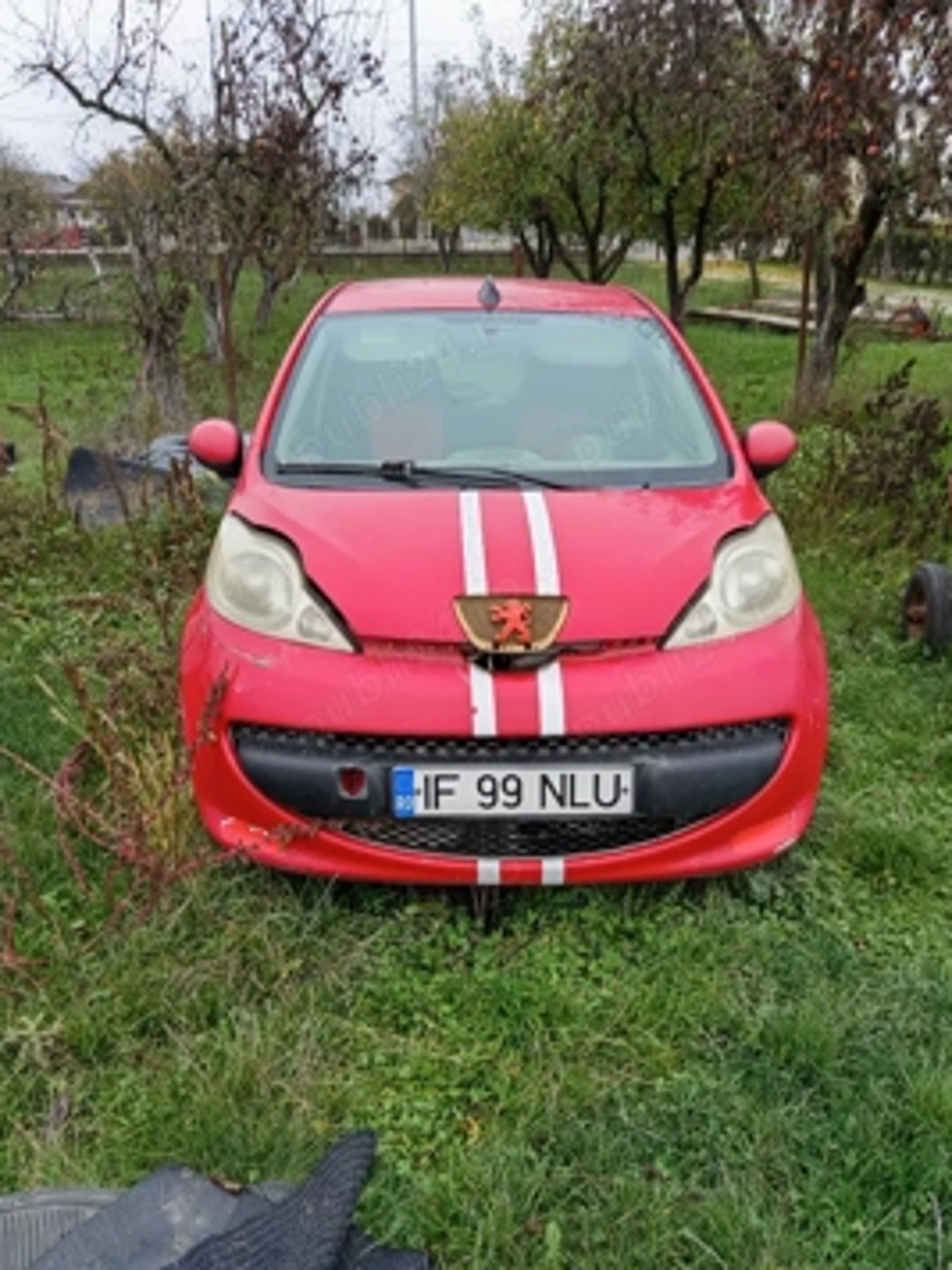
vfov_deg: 65.2
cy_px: 703
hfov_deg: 51.4
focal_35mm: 27
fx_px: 990
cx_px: 478
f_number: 1.7
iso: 73
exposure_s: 1/101
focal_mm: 5.24
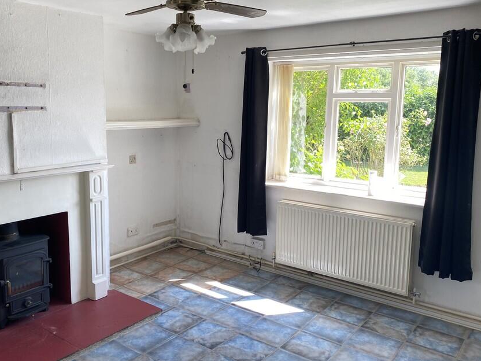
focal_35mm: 32
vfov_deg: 44.1
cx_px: 210
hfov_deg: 56.6
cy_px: 163
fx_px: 445
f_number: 1.8
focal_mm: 4.25
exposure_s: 1/122
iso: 40
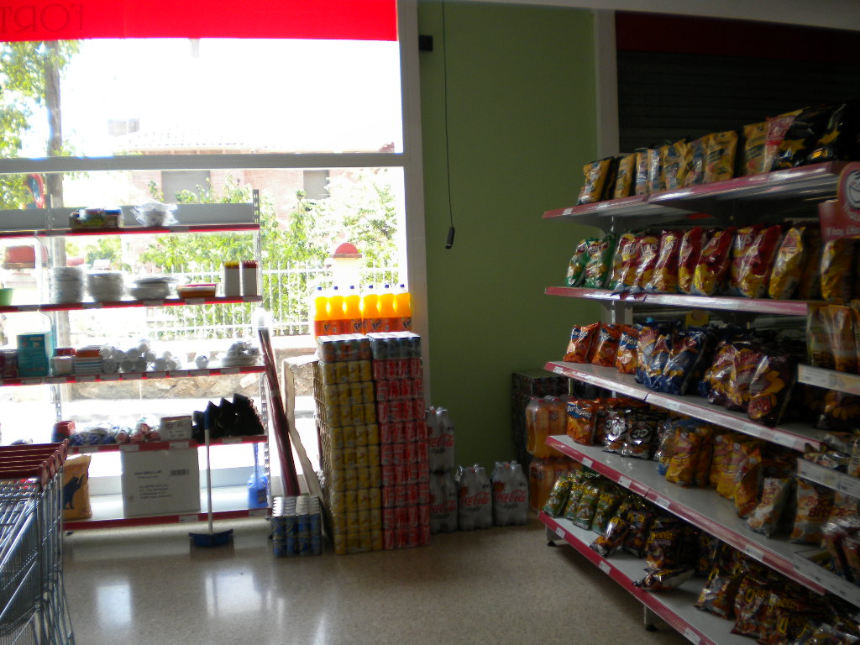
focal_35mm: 35
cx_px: 430
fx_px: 870
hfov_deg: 52.6
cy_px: 322
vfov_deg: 40.7
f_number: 3.1
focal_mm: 6.3
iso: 80
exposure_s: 1/74.6
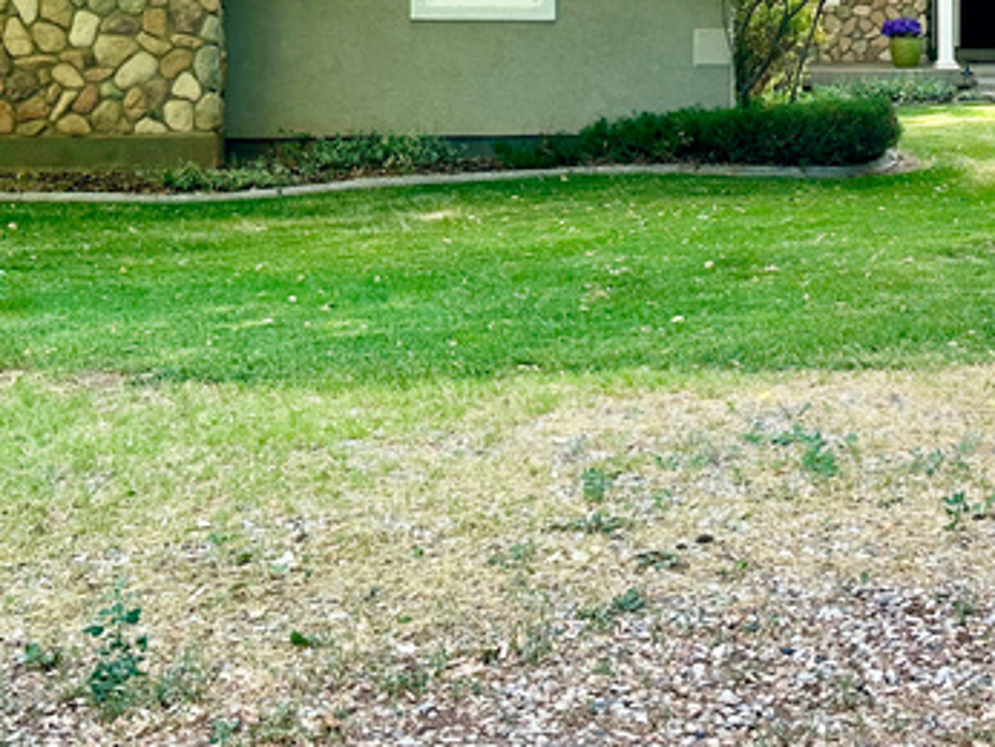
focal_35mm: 71
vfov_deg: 20.1
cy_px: -11
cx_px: 851
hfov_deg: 26.7
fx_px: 2042
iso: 64
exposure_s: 1/145
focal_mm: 6.86
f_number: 1.78
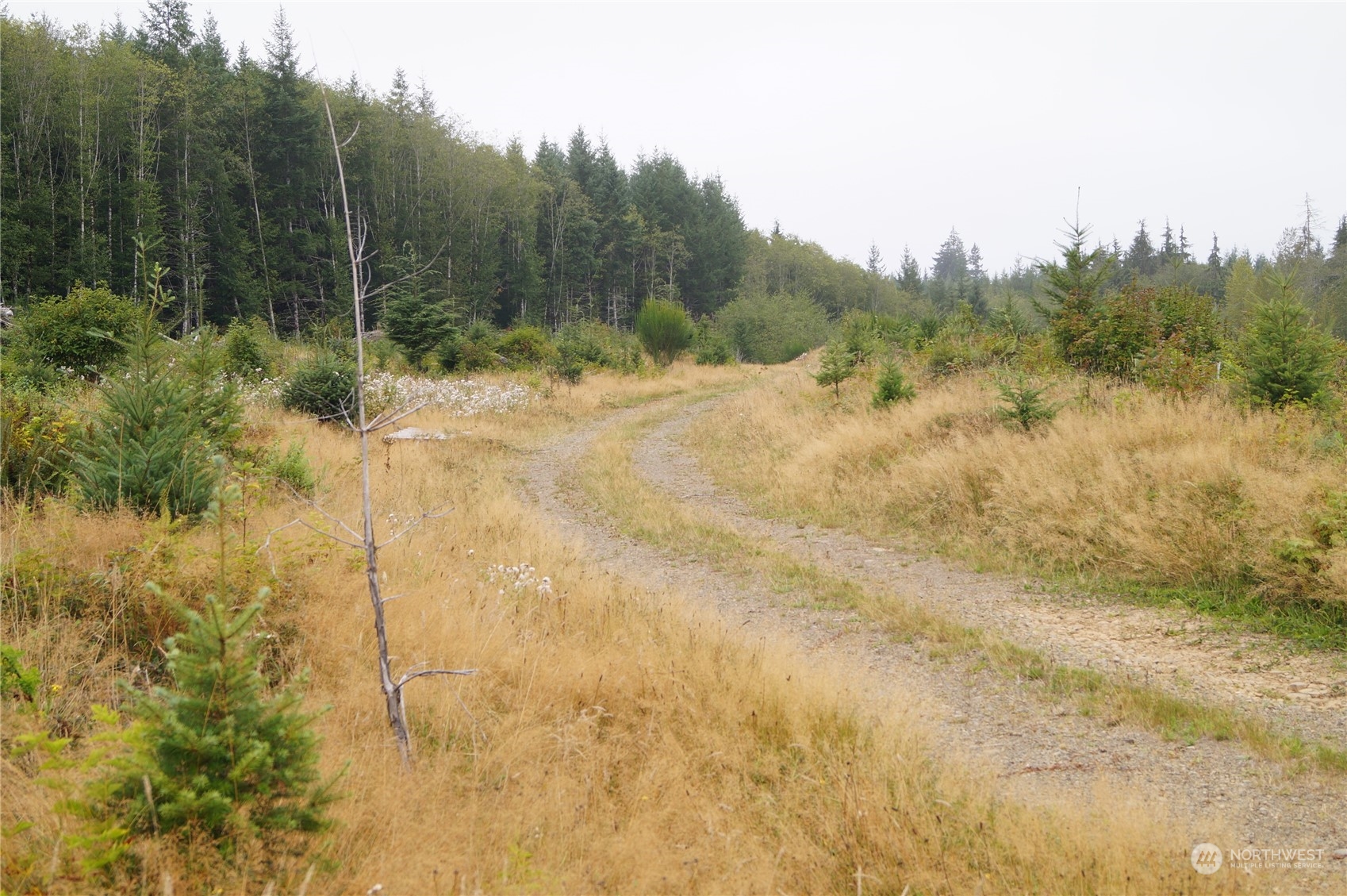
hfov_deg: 37.9
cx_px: 674
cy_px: 448
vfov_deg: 25.7
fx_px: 1963
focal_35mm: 52
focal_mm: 35
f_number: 6.3
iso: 100
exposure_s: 1/80
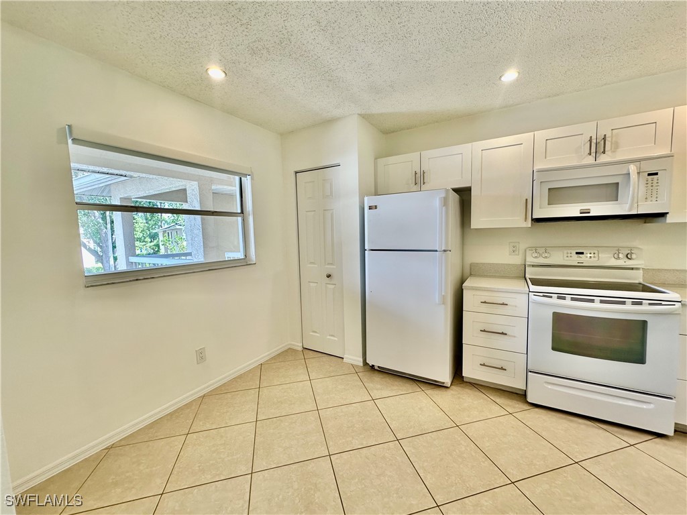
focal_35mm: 14
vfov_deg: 85.7
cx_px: 344
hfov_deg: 102.1
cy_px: 258
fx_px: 278
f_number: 2.2
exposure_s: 1/120
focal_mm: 2.22
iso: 80
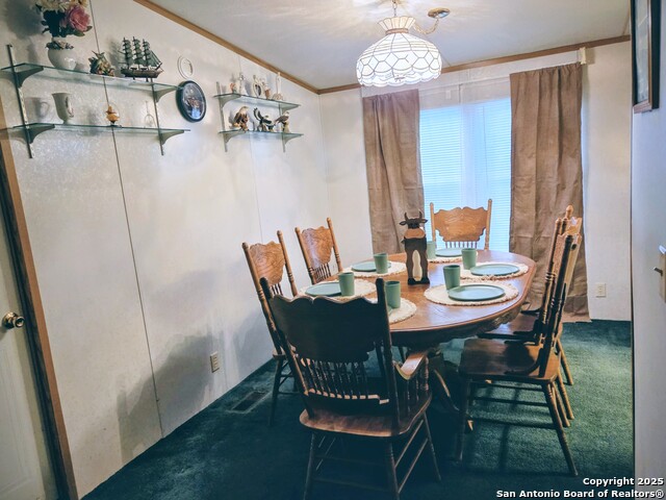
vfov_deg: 58.9
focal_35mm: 23
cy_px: 250
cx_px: 333
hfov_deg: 73.9
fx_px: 443
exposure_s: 1/120
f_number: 1.8
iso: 640
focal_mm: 5.4
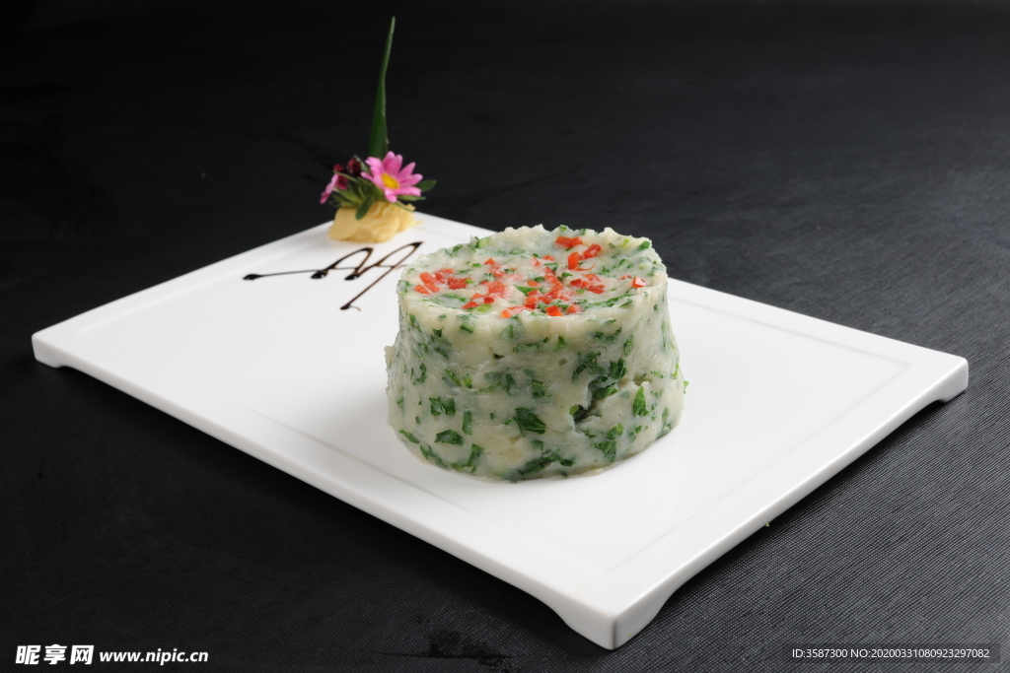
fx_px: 1403
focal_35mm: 50
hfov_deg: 39.6
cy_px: 336
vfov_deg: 27.0
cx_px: 505
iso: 100
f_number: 16
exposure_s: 1/125
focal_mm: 50
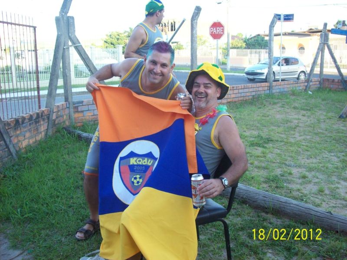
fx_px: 361
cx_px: 174
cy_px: 130
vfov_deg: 39.7
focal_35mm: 36
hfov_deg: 51.4
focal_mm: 6
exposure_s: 1/95.9
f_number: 2.7
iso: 80
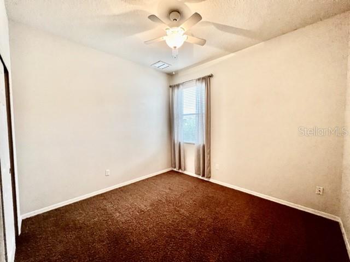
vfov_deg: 89.9
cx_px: 175
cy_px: 131
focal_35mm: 13
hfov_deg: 106.2
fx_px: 131
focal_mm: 1.57
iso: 500
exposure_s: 1/60
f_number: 1.8
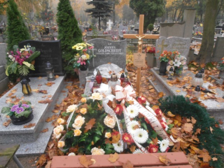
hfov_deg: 71.6
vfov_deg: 56.8
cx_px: 112
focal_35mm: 24
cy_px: 84
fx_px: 155
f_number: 3
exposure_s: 1/125
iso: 80
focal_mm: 4.2
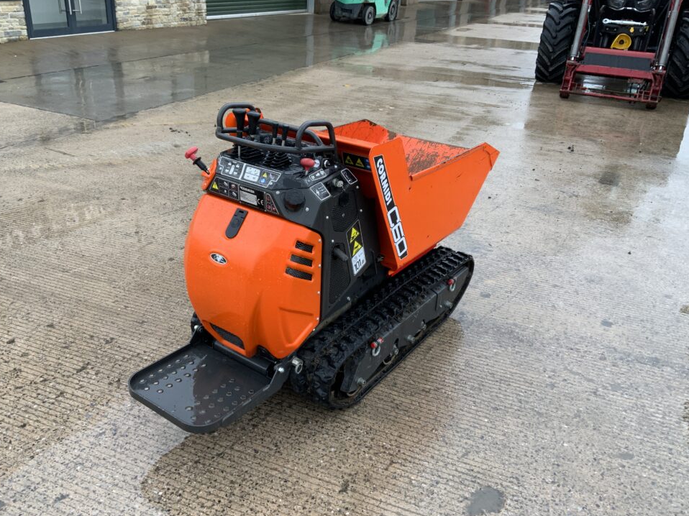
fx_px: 617
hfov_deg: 58.4
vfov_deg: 45.4
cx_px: 334
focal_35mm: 31
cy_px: 257
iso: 20
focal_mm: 3
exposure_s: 1/122
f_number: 1.8
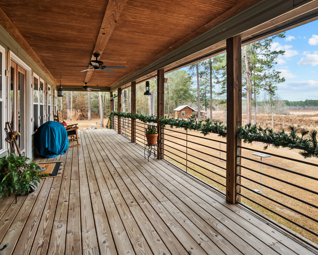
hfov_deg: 80.4
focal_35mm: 20
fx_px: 188
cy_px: 130
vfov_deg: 68.1
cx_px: 161
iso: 400
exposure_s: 1/160
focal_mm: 17
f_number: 5
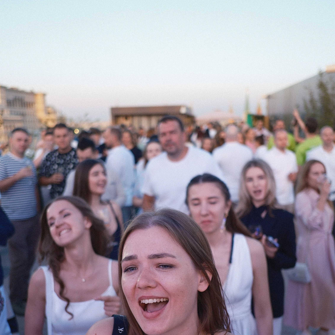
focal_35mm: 39
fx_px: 427
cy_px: 227
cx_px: 168
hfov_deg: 42.8
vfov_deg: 42.2
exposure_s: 1/250
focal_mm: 18
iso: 160
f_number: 2
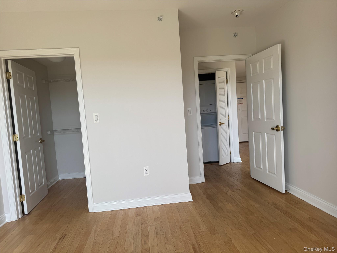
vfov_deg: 56.8
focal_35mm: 24
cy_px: 126
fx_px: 234
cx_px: 168
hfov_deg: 71.6
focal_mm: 6.76
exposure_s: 1/349
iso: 80
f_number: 1.78
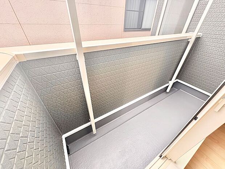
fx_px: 91
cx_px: 112
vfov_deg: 85.7
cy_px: 84
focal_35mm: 14
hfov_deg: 102.1
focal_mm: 2.22
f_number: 2.2
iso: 64
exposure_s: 1/196
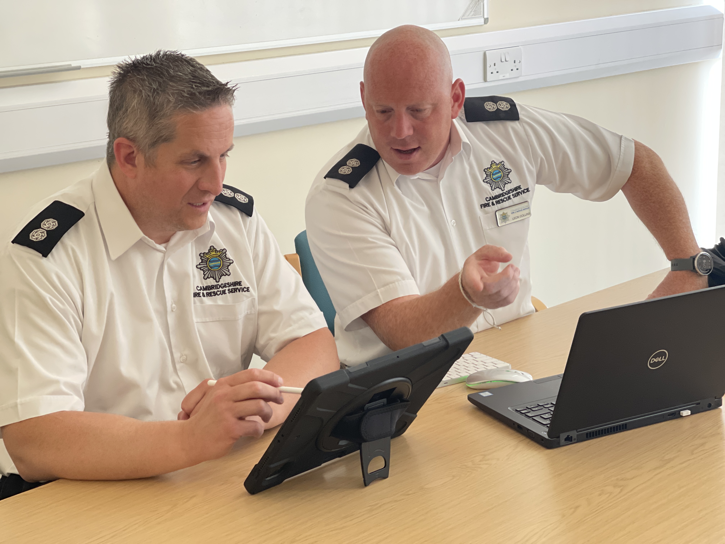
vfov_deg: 22.9
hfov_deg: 30.3
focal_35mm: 64
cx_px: 362
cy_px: 272
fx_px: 1340
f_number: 2.2
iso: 250
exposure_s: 1/81
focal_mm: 7.5
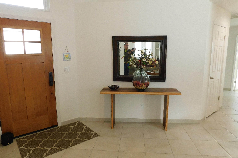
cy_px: 77
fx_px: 159
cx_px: 119
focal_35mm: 24
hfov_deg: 73.7
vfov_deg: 53.1
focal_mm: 4
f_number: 3
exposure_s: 1/30
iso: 160
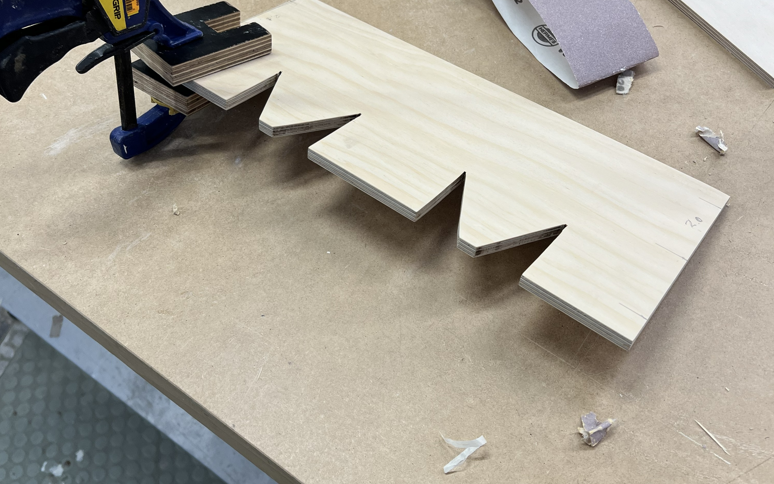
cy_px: 211
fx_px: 780
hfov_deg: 52.7
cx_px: 387
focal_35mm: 37
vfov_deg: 34.4
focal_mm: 5.7
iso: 50
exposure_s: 1/100
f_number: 1.5
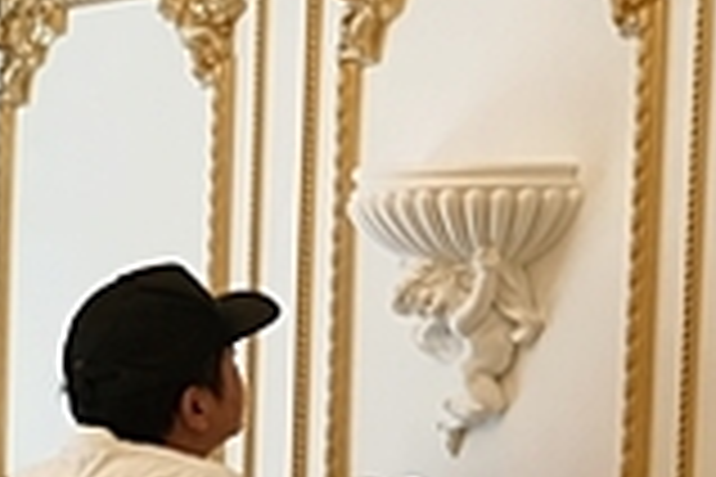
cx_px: -1004
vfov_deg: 7.3
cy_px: 644
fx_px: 3719
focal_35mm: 187
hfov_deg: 9.7
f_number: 5
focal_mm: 23
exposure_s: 1/85
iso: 500
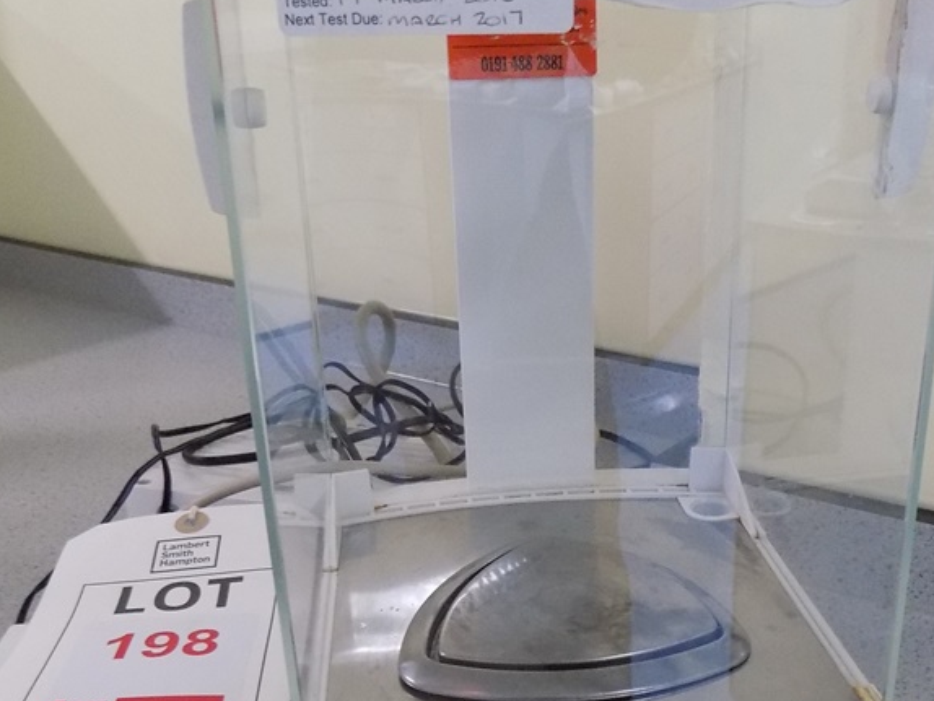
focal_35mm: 41
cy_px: 509
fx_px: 1107
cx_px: 583
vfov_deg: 34.6
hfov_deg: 45.4
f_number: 3.1
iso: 400
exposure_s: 1/25
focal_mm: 4
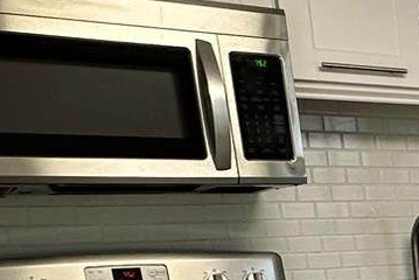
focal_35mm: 83
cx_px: 743
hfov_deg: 19.0
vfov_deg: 14.7
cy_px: 483
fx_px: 967
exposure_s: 1/60
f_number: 2.2
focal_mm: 2.22
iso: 200
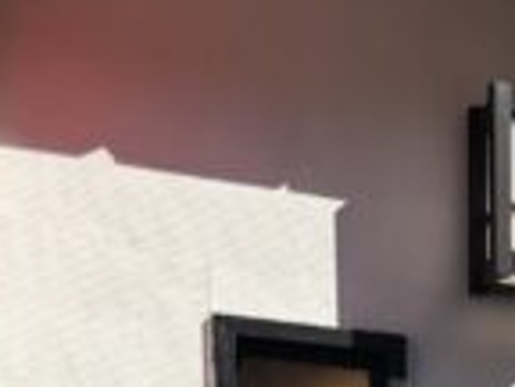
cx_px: 1059
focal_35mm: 144
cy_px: 1036
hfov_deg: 12.1
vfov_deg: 8.9
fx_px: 2142
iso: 50
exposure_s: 1/3311
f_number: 1.6
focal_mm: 5.96
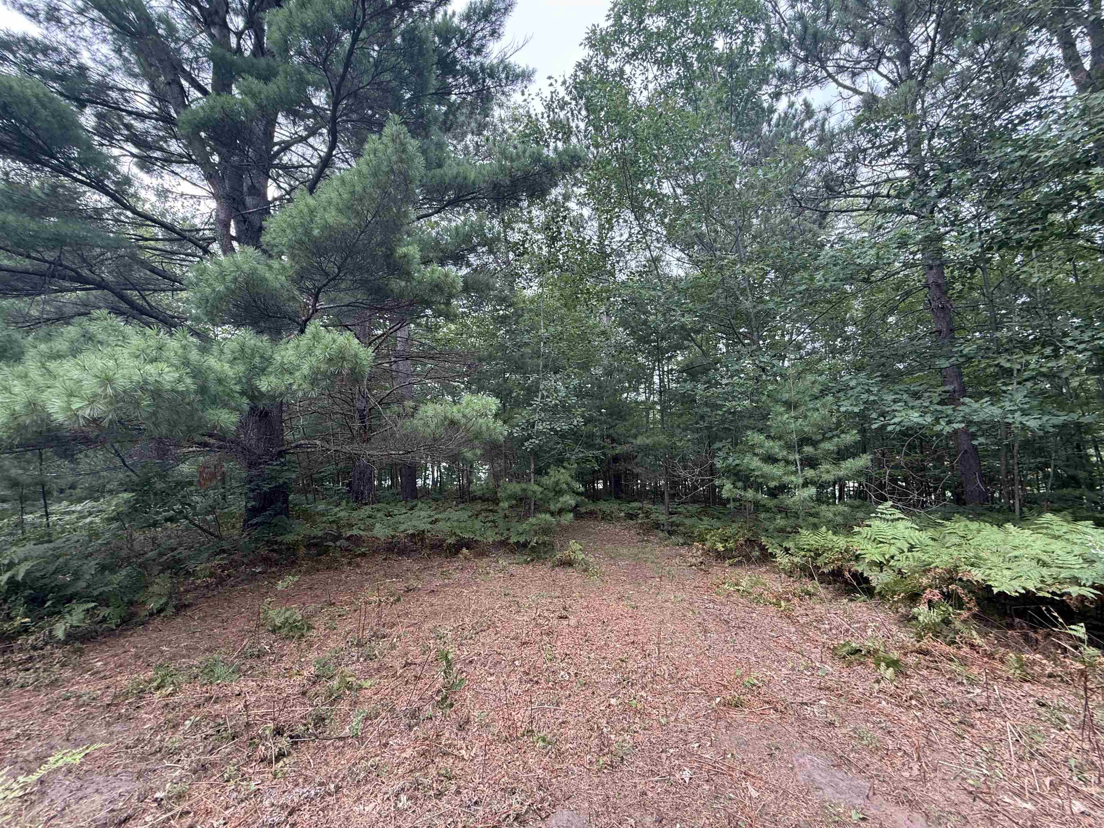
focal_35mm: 14
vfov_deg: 85.7
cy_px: 414
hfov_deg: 102.1
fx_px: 446
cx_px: 552
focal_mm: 2.22
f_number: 2.2
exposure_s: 1/99
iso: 64
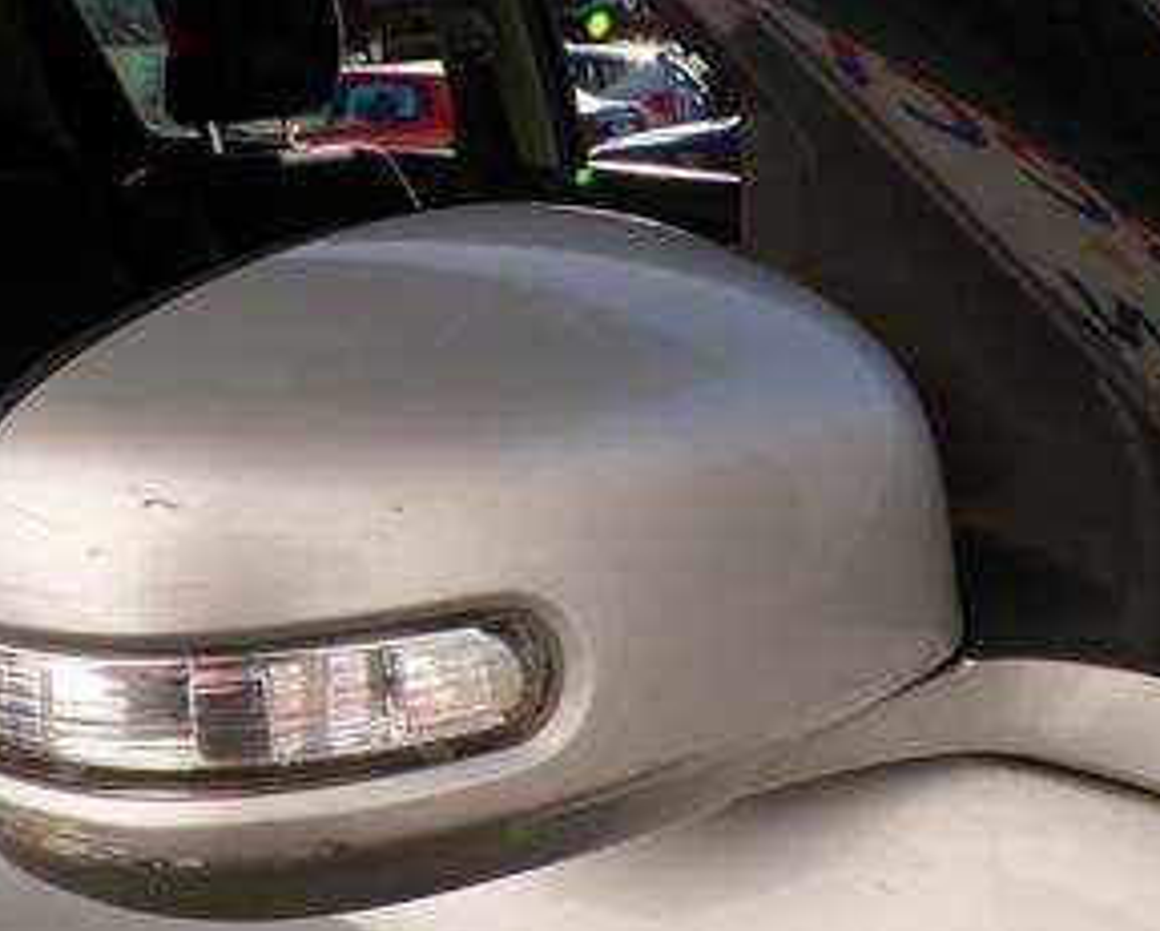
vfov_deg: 37.7
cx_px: 499
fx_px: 1340
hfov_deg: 46.7
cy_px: 653
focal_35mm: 39
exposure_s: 1/340
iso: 100
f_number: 5.8
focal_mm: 4.3
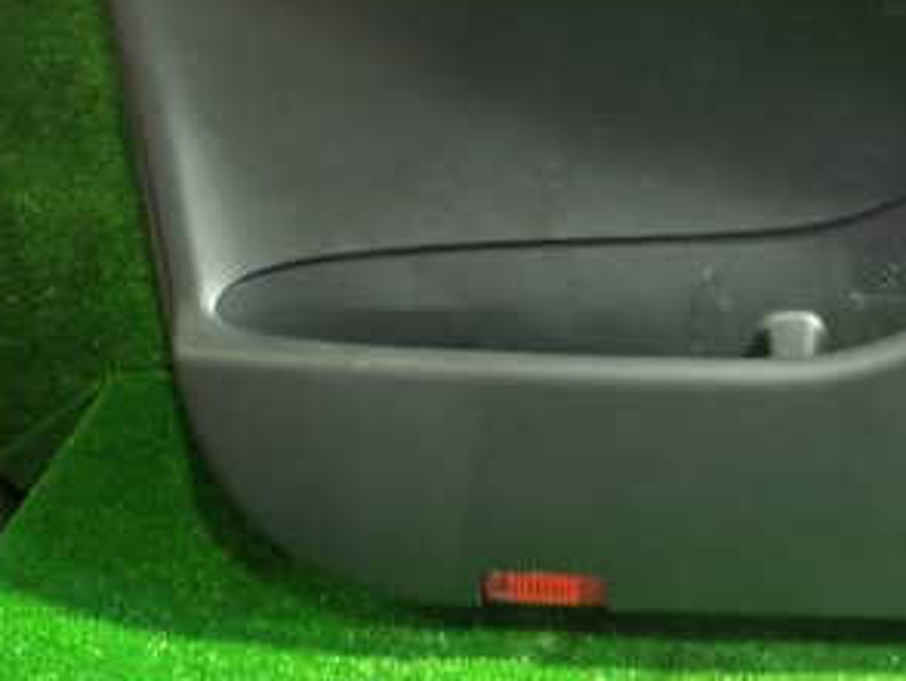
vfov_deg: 27.0
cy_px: -6
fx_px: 1336
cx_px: 752
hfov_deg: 36.0
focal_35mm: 51
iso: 800
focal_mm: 4.5
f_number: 2
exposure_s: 1/25
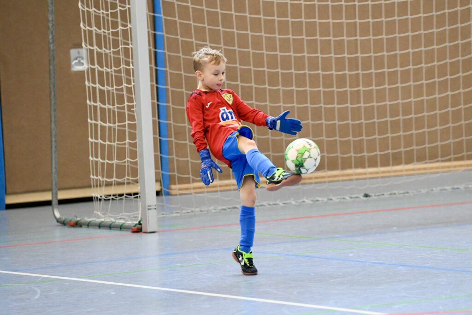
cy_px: 158
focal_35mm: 145
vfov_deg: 9.5
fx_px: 1901
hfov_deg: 14.2
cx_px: 236
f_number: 2.8
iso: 8000
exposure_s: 1/1600
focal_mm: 145
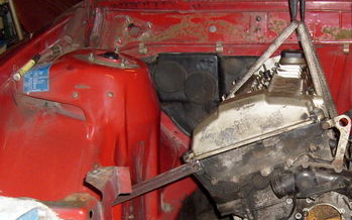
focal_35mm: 68
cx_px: 307
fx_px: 652
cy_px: 182
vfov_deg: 18.9
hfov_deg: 29.2
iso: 100
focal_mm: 5.8
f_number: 2.8
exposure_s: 1/45
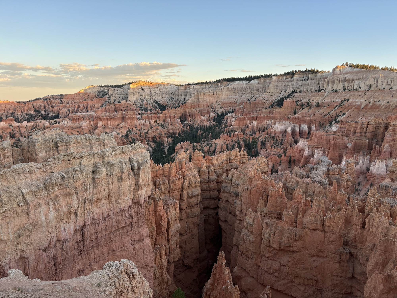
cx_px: 198
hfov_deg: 67.3
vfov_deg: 53.1
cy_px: 149
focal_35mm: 26
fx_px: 298
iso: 50
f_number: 1.6
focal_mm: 5.96
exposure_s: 1/339
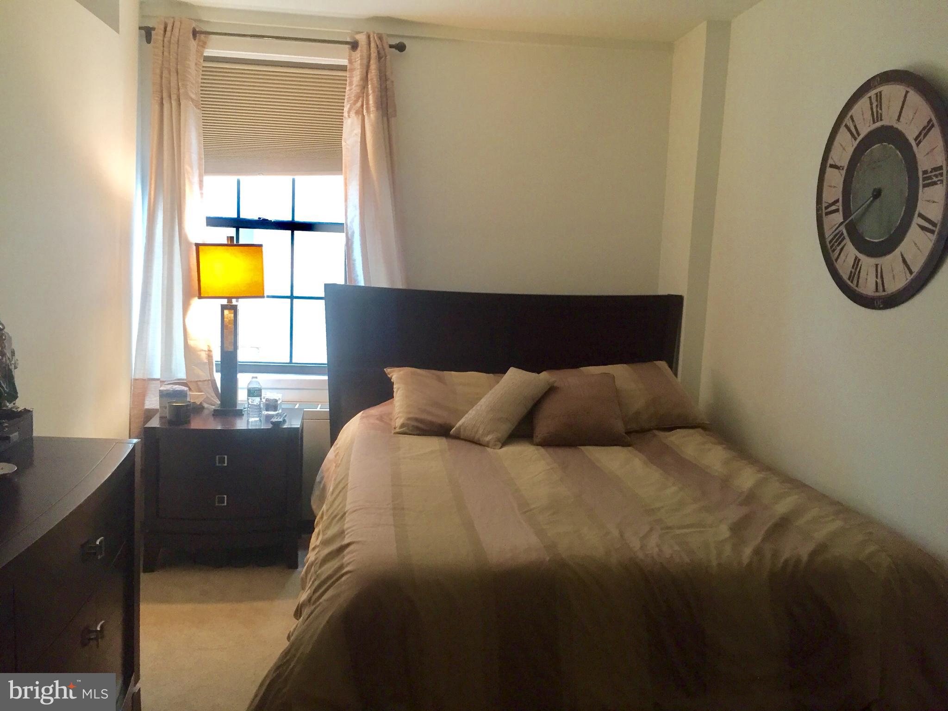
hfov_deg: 61.7
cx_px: 474
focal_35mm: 29
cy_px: 356
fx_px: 794
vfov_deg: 48.2
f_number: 2.2
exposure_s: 1/30
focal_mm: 4.15
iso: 125
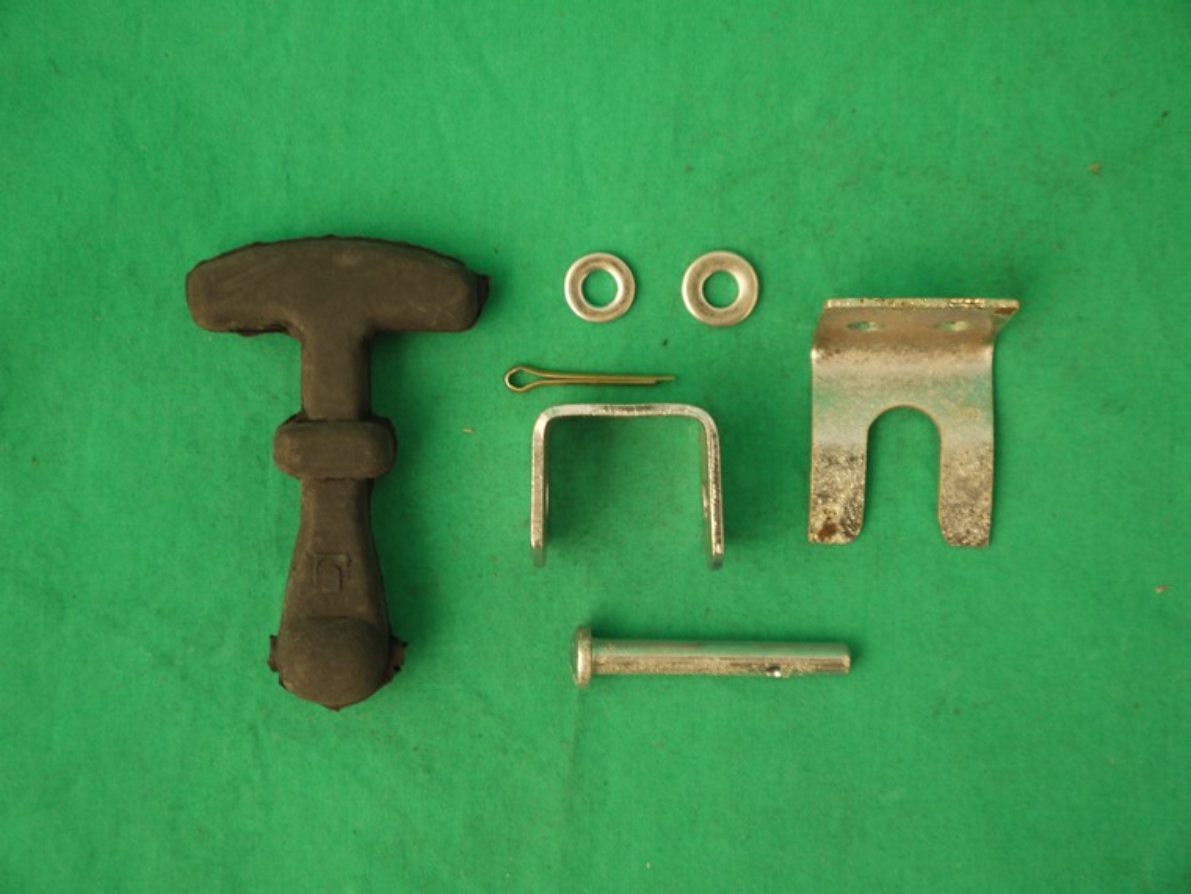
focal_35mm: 48
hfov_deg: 39.7
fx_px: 1651
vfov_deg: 30.3
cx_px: 596
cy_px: 447
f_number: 4.5
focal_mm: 24
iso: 400
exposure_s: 1/40
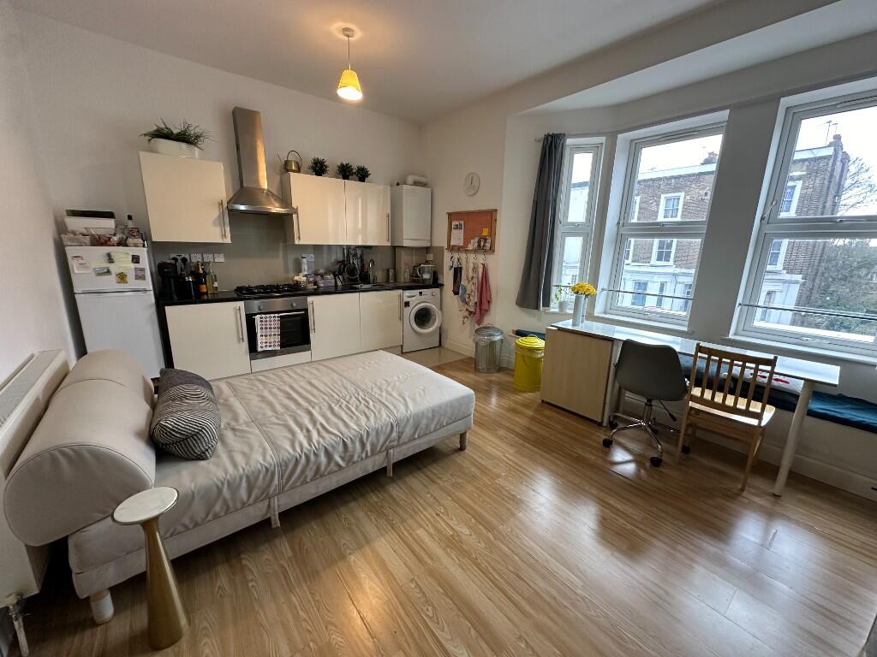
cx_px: 438
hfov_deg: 102.1
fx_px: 355
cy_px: 328
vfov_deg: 85.7
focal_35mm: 14
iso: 250
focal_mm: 2.22
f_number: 2.2
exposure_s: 1/99
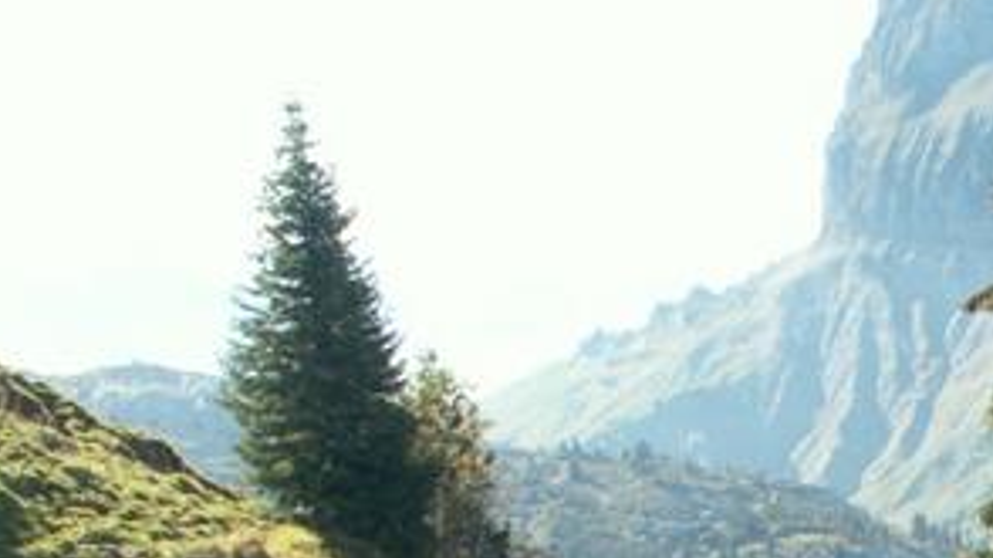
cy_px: 754
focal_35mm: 83
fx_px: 2184
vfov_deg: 13.9
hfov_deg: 24.2
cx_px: 1050
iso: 50
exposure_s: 1/100
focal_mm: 5.86
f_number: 4.5
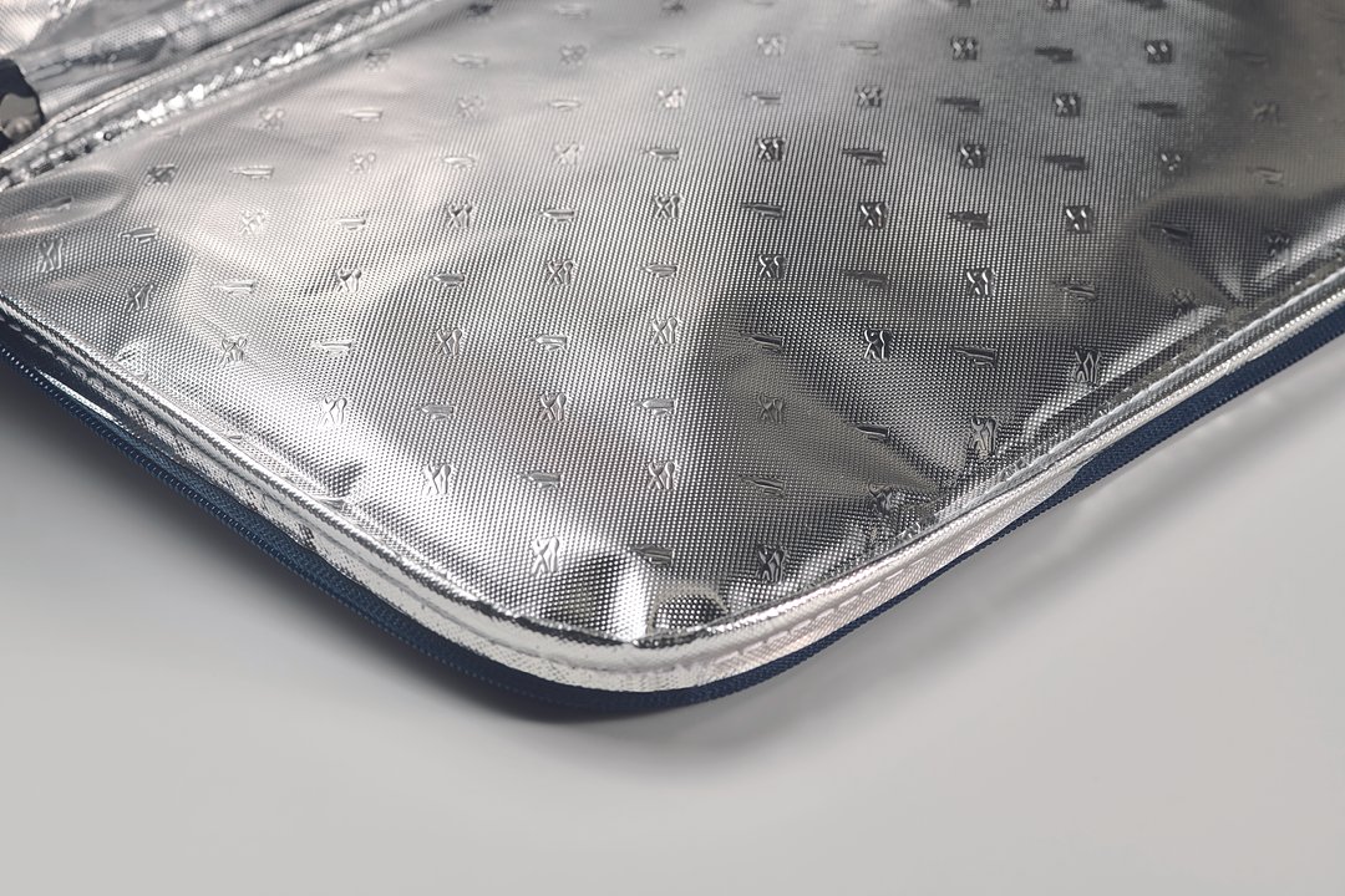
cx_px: 672
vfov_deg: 13.0
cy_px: 448
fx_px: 3923
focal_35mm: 105
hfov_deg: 19.5
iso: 100
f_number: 14
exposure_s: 1/100
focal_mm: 105
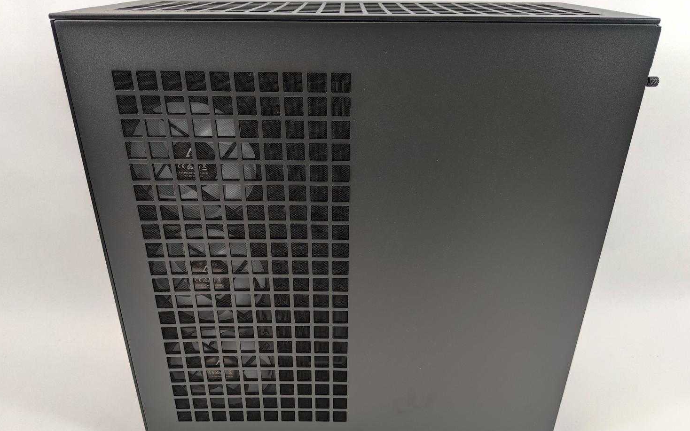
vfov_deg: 47.5
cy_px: 243
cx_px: 341
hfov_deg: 70.4
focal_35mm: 26
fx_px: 489
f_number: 1.85
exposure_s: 1/33
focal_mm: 6.78
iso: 472
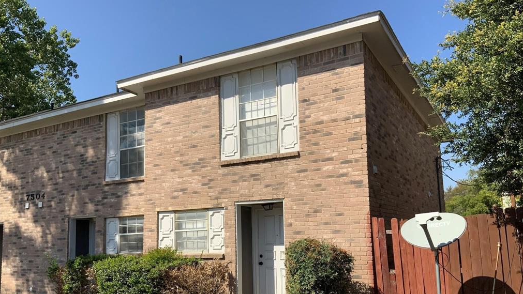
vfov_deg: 36.4
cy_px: 190
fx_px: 444
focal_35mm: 32
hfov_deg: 61.0
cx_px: 263
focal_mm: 3
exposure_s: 1/2058
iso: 16
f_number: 1.8
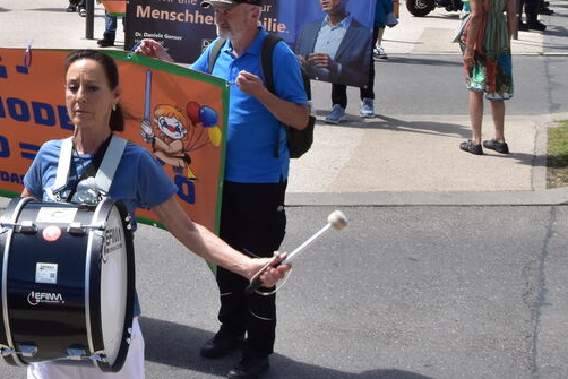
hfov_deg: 22.2
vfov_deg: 15.4
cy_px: -51
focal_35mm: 86
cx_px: -67
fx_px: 1357
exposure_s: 1/250
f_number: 16
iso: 500
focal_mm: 24
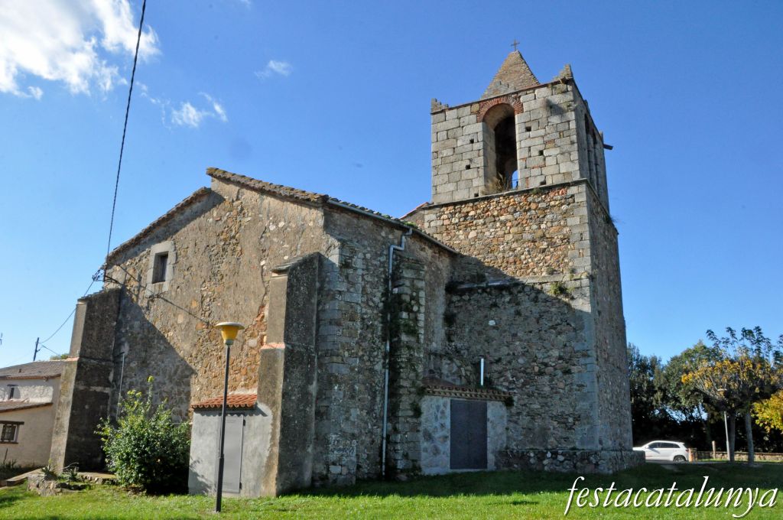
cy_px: 260
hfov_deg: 67.4
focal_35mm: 27
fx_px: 586
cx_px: 392
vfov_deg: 47.8
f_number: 22
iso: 1600
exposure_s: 1/200
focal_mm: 18
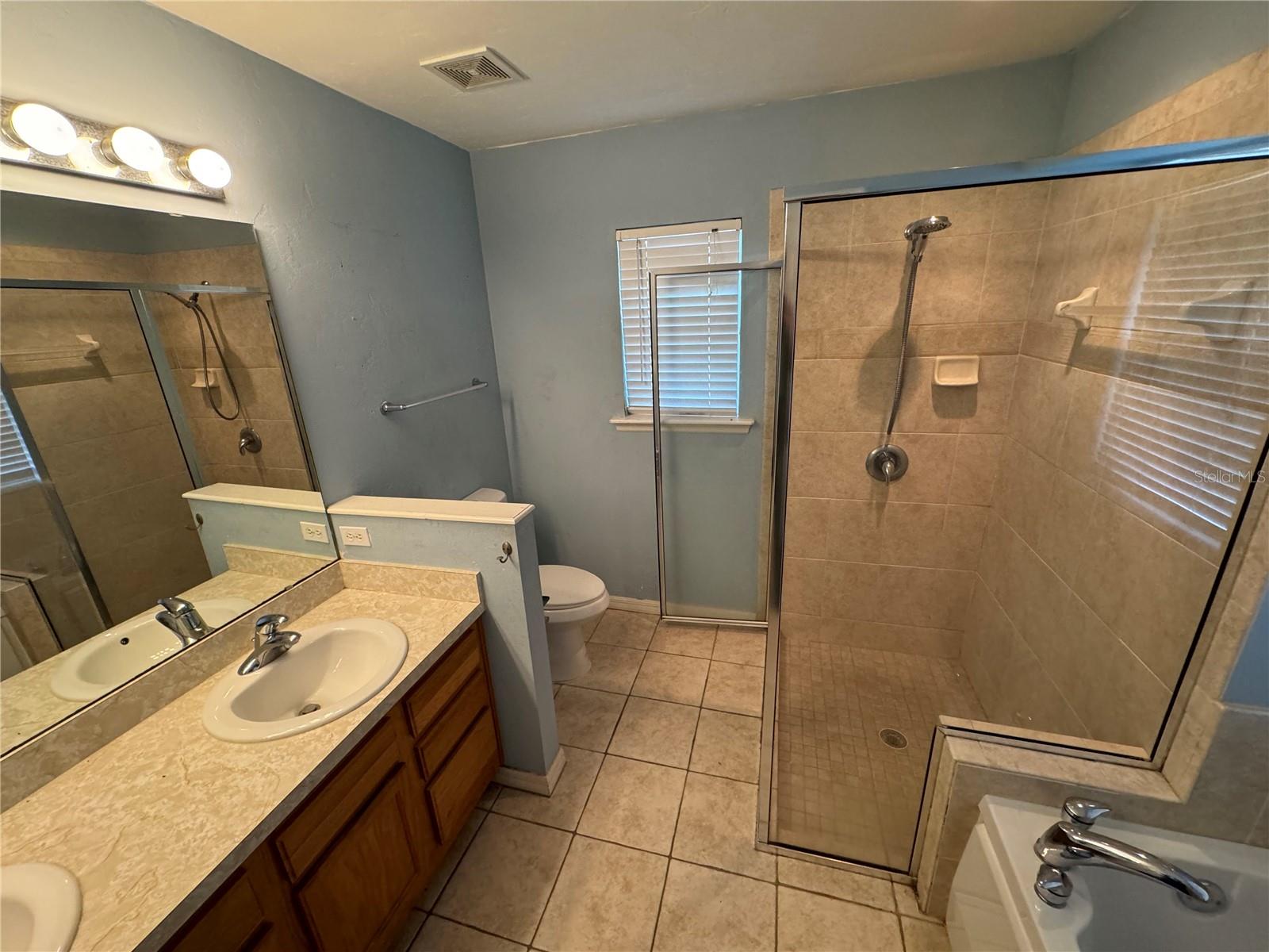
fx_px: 513
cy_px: 476
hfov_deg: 102.1
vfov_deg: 85.7
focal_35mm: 14
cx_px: 634
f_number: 2.2
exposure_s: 1/120
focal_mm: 2.22
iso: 320
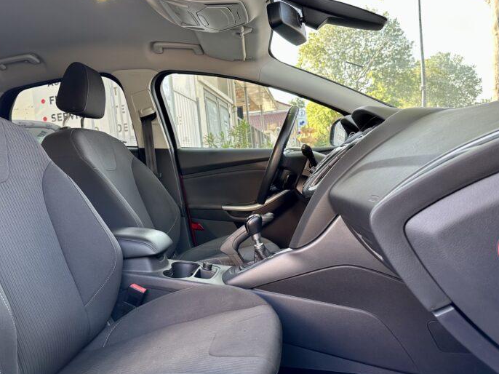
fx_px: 403
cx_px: 209
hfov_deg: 63.1
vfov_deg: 49.7
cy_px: 187
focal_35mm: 28
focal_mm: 6.86
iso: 100
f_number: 1.78
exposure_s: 1/122
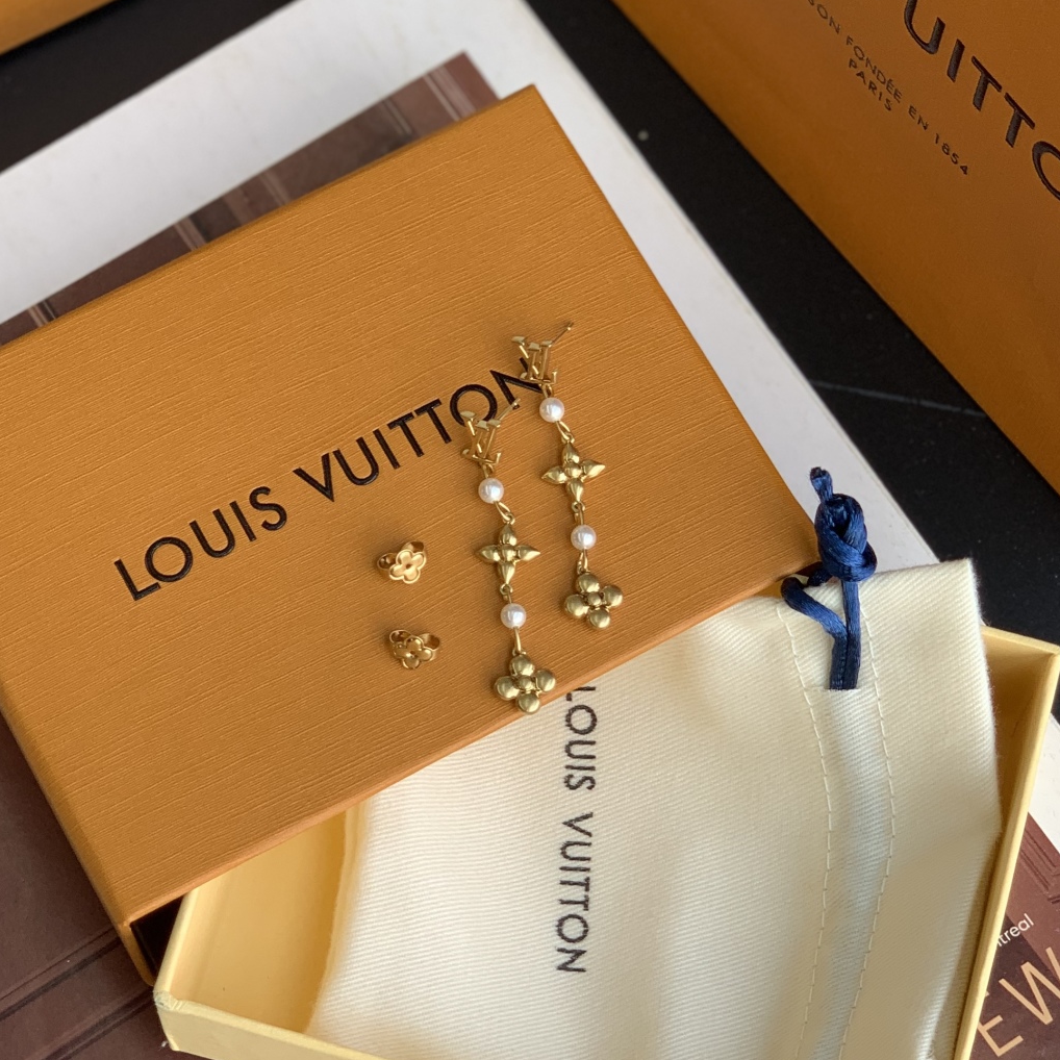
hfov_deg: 26.5
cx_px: 510
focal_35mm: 65
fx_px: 2252
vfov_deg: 26.5
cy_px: 500
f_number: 2.4
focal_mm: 6
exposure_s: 1/215
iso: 16
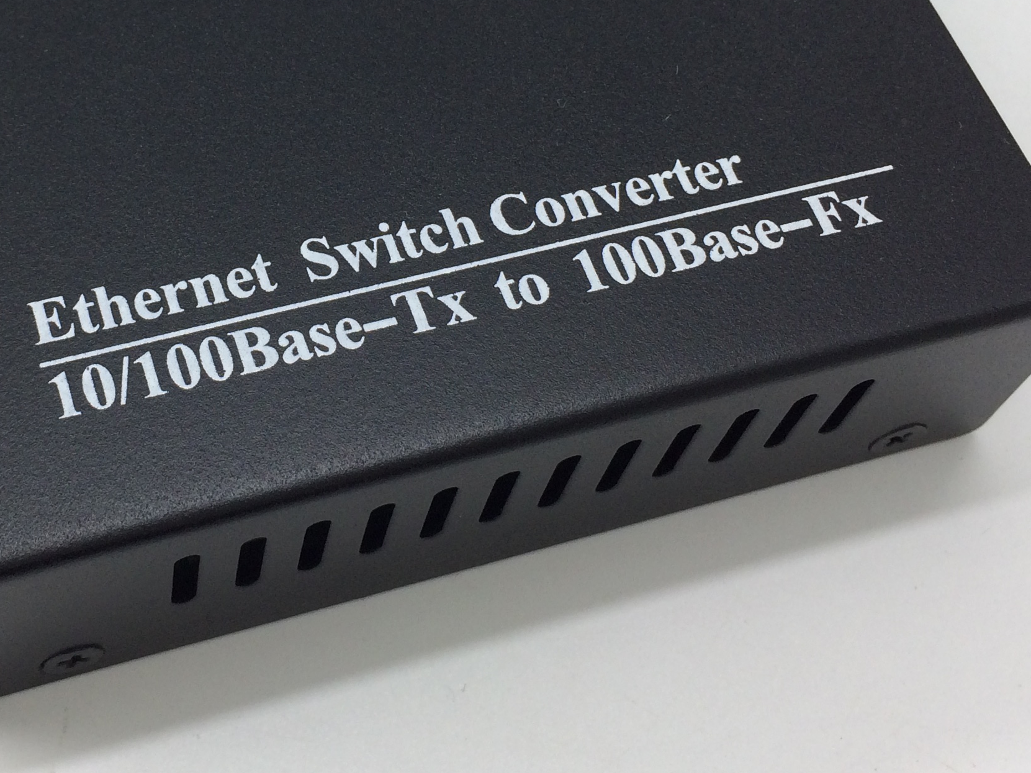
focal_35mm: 57
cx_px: 285
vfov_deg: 25.3
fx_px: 1697
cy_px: 165
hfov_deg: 33.3
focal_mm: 4.15
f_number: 2.2
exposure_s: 1/230
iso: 32
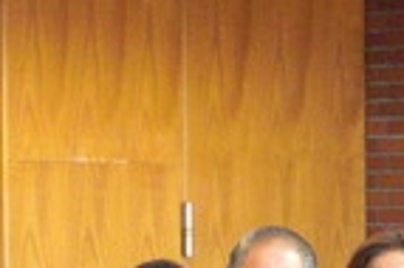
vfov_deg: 7.2
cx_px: 393
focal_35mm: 189
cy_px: 368
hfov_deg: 10.8
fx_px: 2119
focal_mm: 9.1
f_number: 3.4
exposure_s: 1/100
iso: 800
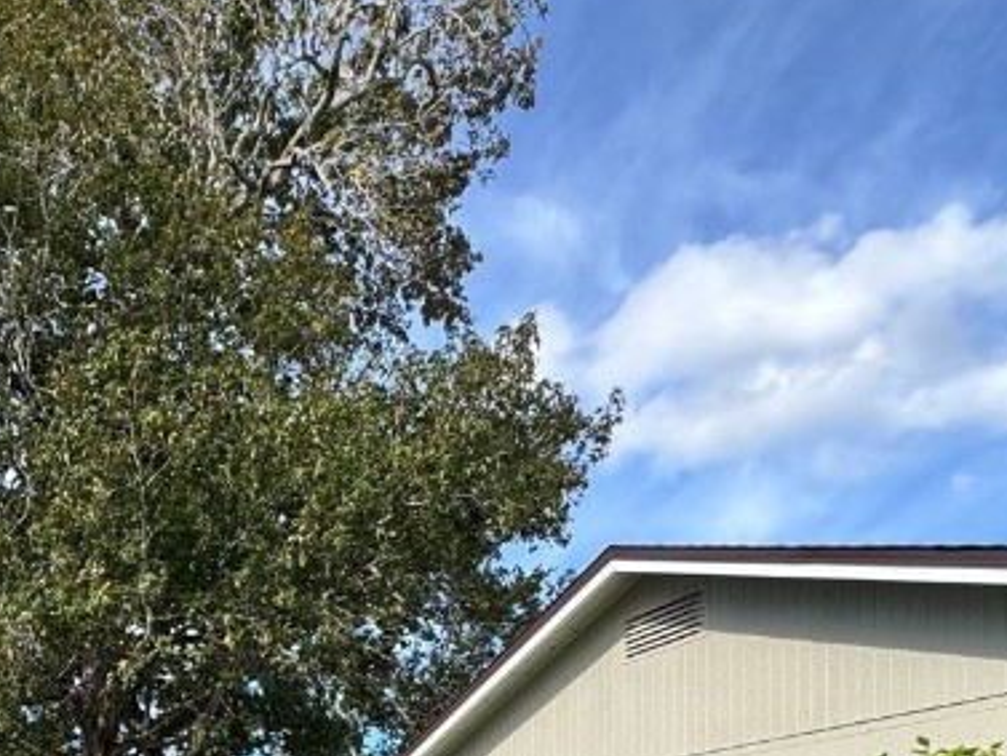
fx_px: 1106
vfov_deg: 31.7
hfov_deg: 44.2
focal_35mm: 38
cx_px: 85
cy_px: 903
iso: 40
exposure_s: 1/512
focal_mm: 2.22
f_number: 2.2
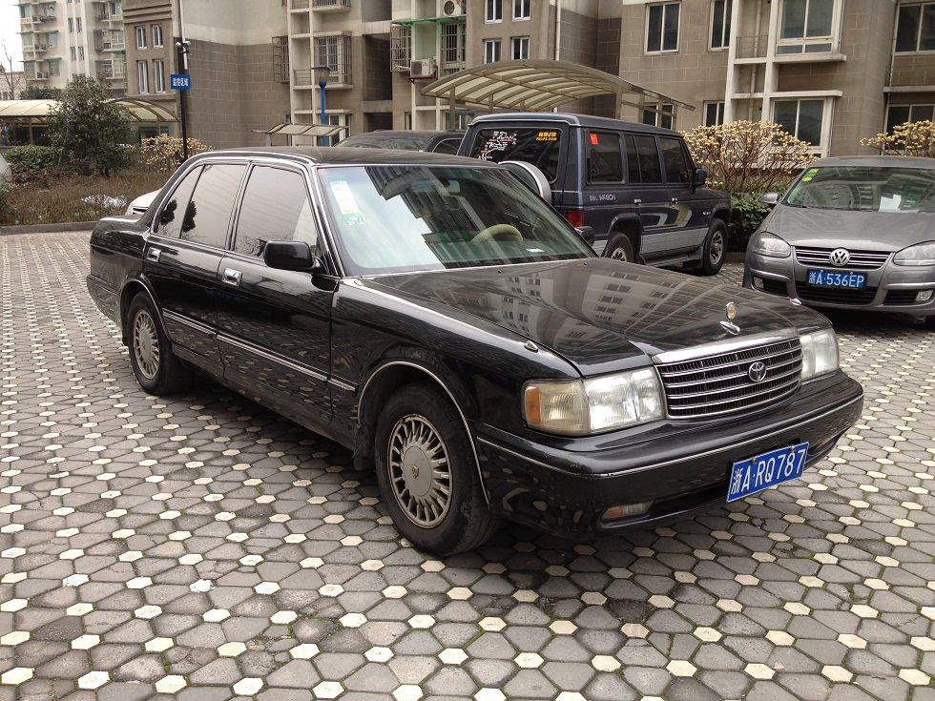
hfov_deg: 52.6
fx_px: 945
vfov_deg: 40.7
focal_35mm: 35
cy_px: 350
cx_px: 468
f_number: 2.4
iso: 64
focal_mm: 4.28
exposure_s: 1/341
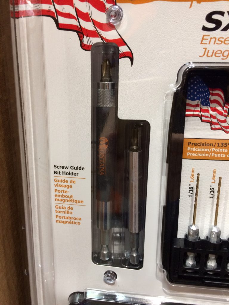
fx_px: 256
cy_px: 152
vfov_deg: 61.7
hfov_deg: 48.2
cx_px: 114
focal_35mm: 29
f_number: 2.2
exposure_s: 1/30
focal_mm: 4.15
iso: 160
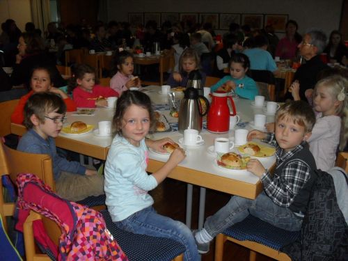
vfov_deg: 40.7
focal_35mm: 35
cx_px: 174
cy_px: 130
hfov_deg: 52.6
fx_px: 352
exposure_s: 1/45
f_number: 3.2
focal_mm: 6.3
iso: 200
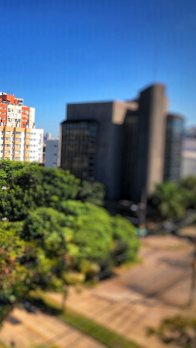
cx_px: -24
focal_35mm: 41
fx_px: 379
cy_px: 174
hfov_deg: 26.5
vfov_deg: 49.4
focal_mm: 3.99
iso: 20
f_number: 1.8
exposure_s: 1/1453
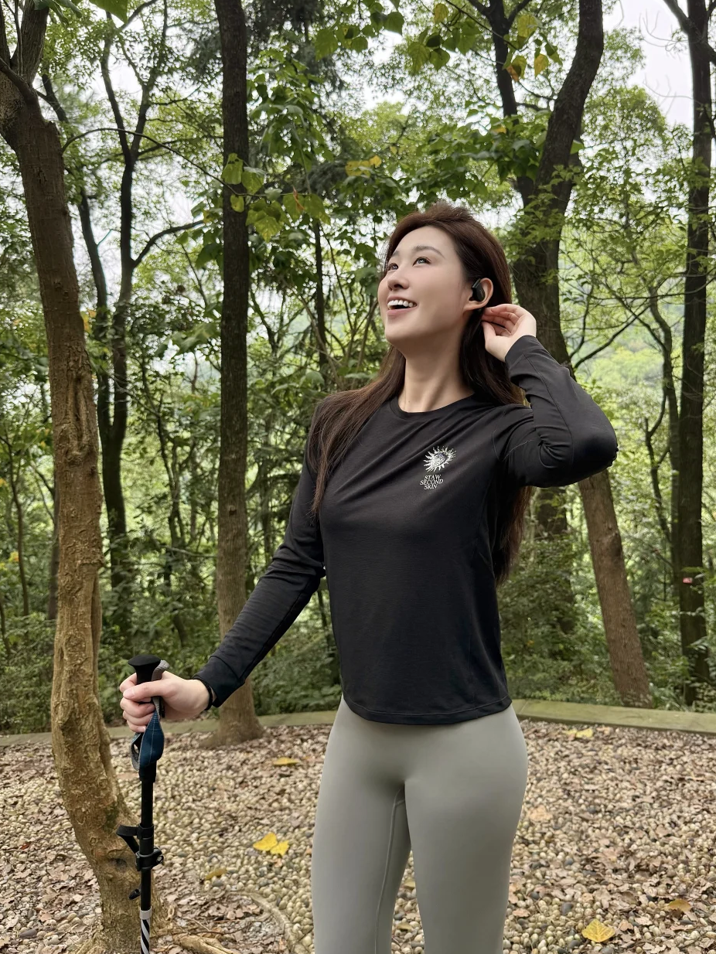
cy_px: 425
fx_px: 772
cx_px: 414
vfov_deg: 63.3
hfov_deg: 49.6
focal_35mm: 28
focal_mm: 6.76
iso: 125
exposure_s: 1/243
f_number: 1.78
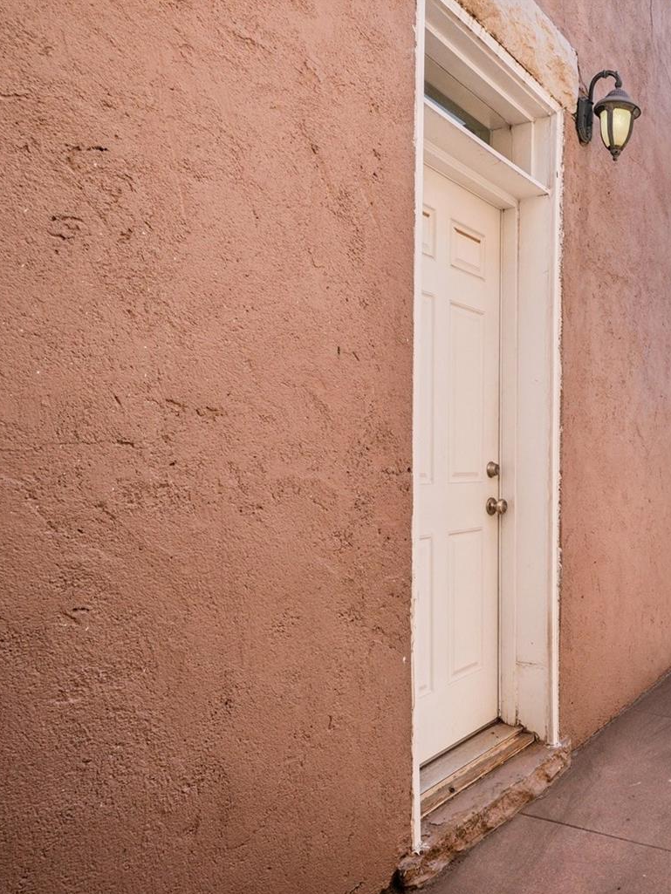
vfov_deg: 69.9
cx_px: 606
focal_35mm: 25
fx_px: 640
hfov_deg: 49.3
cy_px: 462
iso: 100
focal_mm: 11
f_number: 8
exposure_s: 1/200
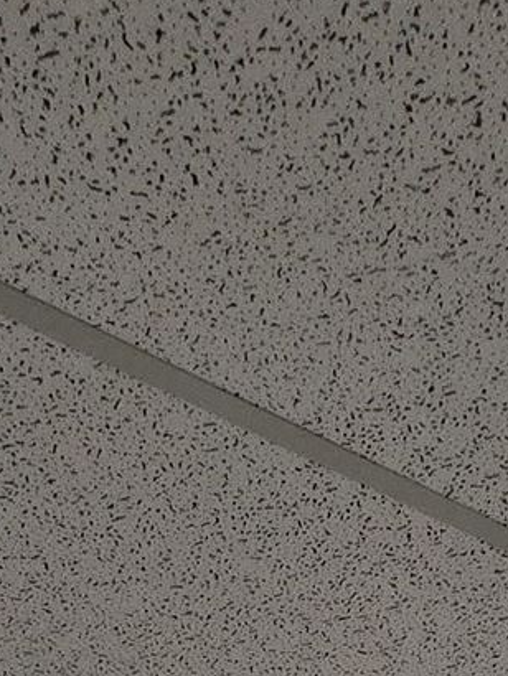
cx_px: 228
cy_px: 1626
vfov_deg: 15.1
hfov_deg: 20.2
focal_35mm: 73
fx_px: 1427
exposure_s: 1/120
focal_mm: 2.2
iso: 100
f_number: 2.2
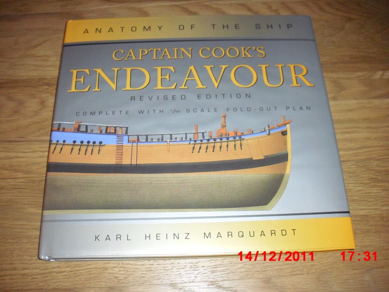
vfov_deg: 37.7
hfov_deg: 49.0
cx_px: 194
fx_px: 427
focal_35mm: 38
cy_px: 146
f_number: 2.8
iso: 450
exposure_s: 1/60
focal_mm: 6.2
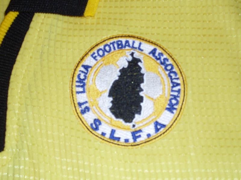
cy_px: 90
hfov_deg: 27.4
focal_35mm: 71
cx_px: 120
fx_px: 494
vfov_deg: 20.7
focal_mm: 11.7
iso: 100
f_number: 3.7
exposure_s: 1/45
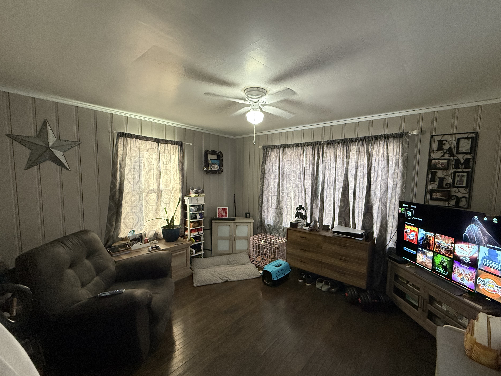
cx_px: 262
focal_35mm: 15
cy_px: 196
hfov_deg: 98.1
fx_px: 217
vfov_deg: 81.7
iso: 320
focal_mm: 2.22
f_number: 2.2
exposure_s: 1/84
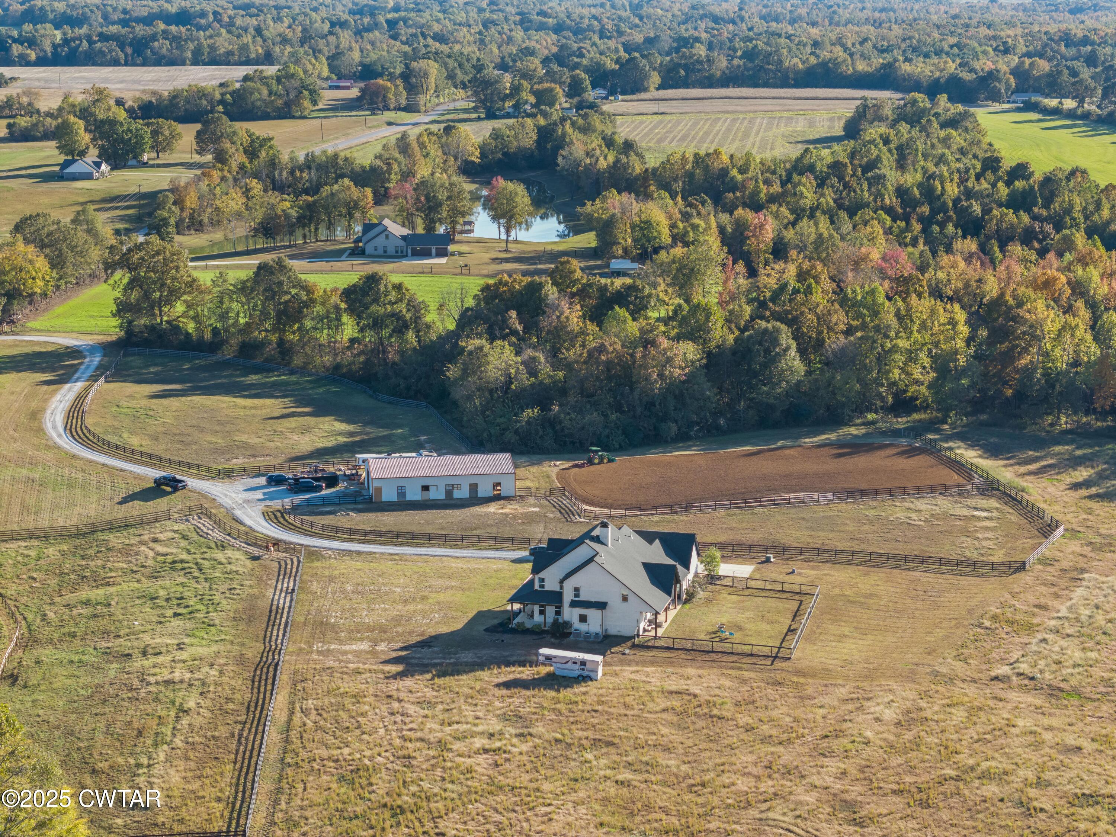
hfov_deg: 27.8
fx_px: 2257
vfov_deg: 21.0
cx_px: 558
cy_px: 418
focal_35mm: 70
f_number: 2.8
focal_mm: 19.35
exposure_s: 1/100
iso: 200
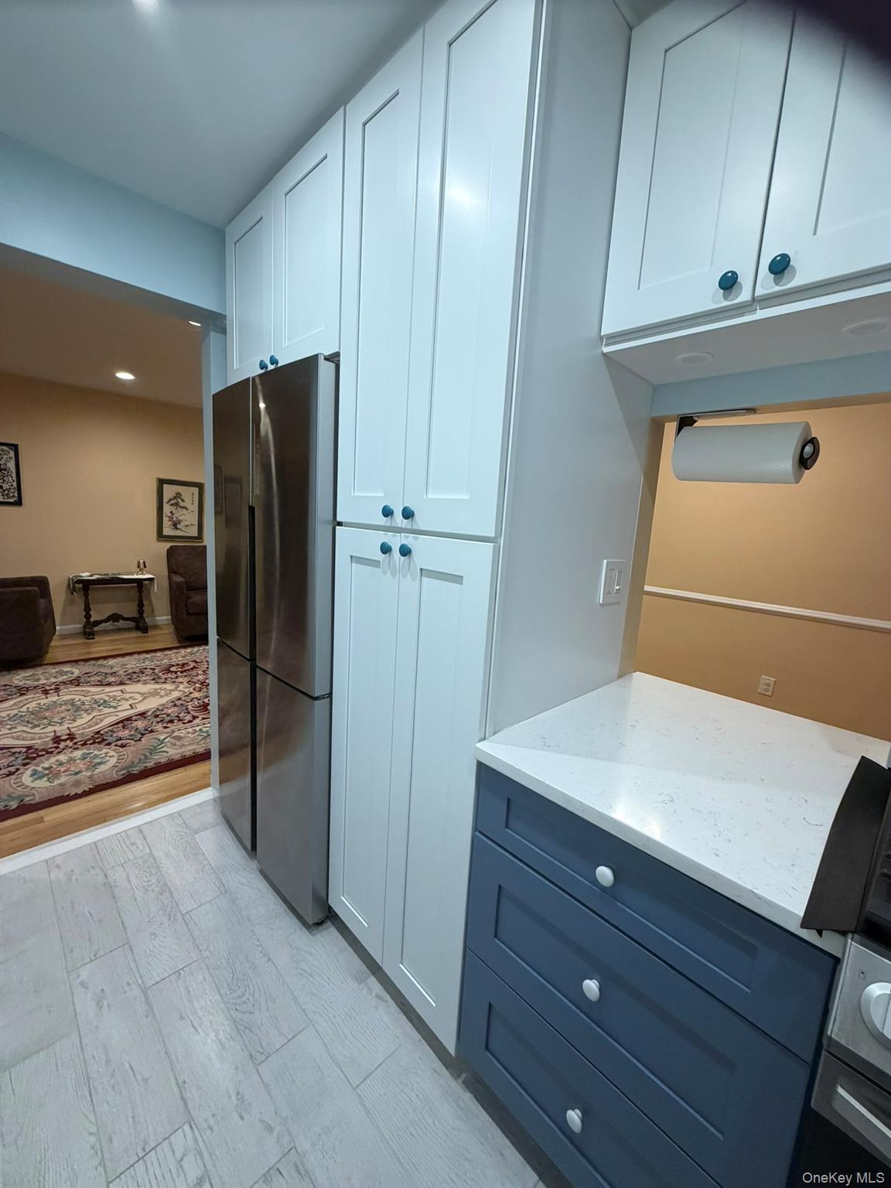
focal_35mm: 14
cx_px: 446
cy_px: 594
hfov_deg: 85.7
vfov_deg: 102.1
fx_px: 480
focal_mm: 2.22
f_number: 2.2
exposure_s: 1/60
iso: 400
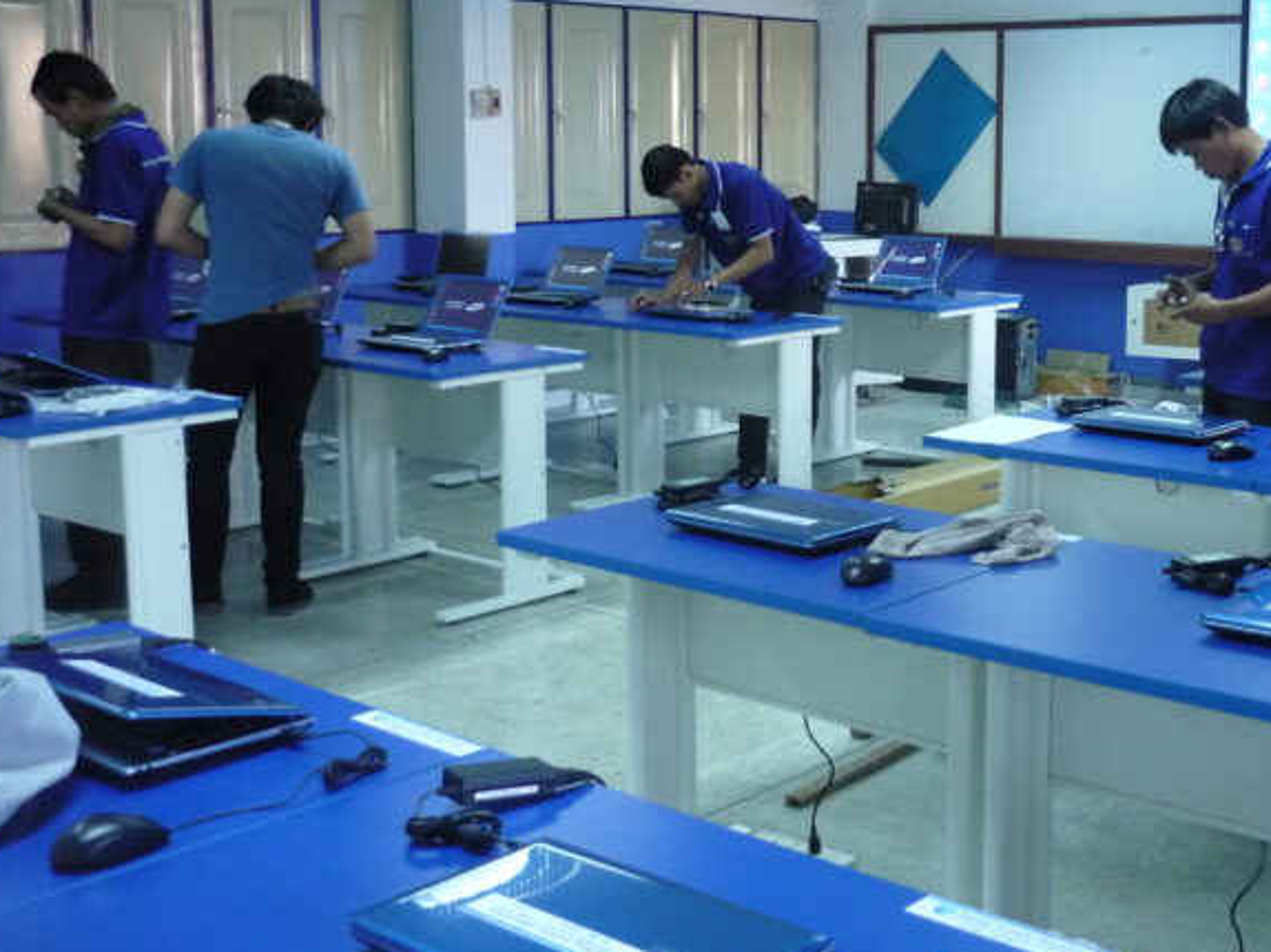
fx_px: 1688
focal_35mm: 46
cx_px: 852
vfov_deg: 31.4
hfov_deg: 40.7
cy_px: 356
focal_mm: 5.5
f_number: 2.8
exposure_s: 1/20
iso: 400
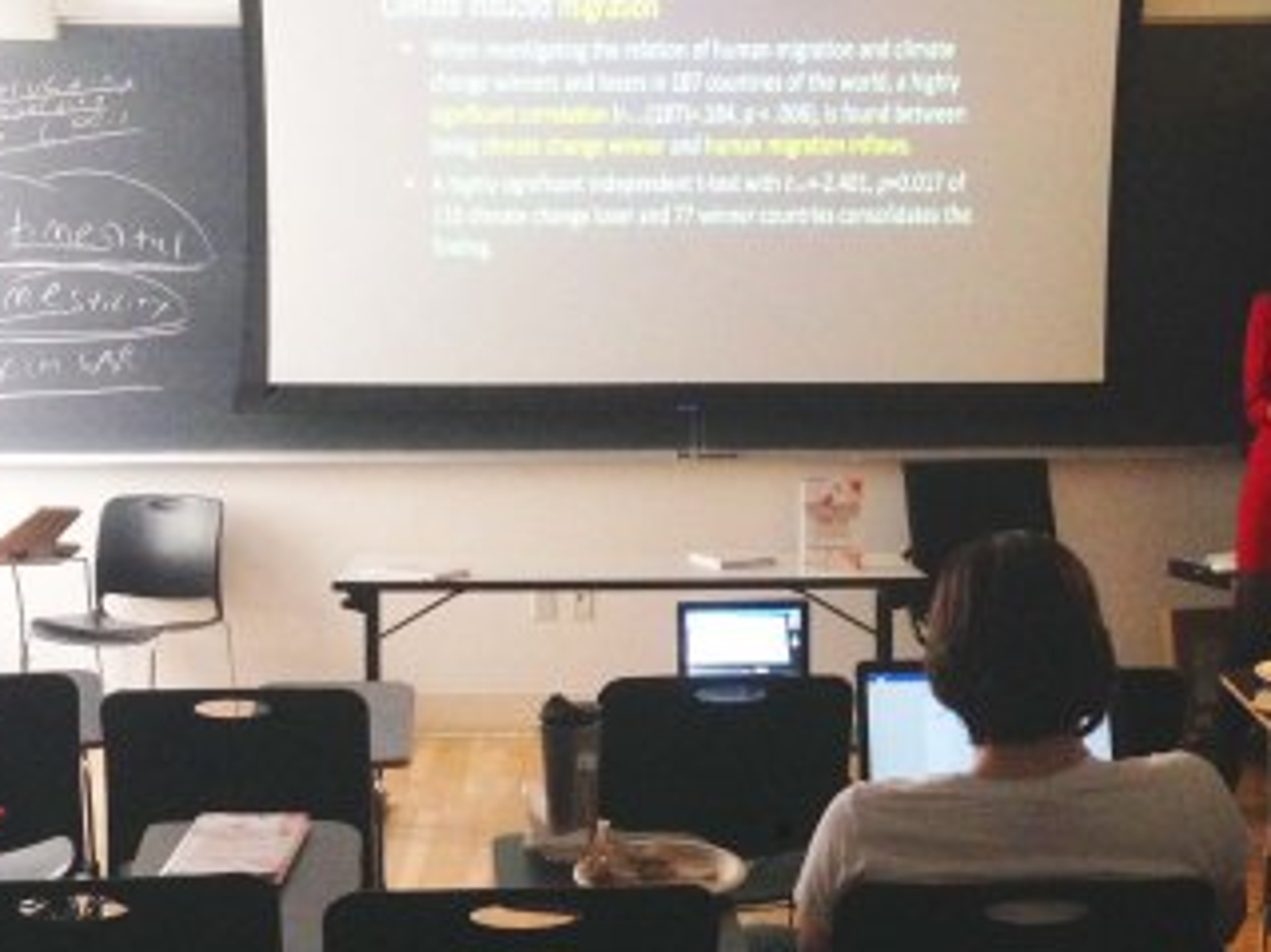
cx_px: 626
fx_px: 2276
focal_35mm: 62
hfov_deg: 31.2
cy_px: 667
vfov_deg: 23.5
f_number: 2.4
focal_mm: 4.12
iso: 320
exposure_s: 1/20
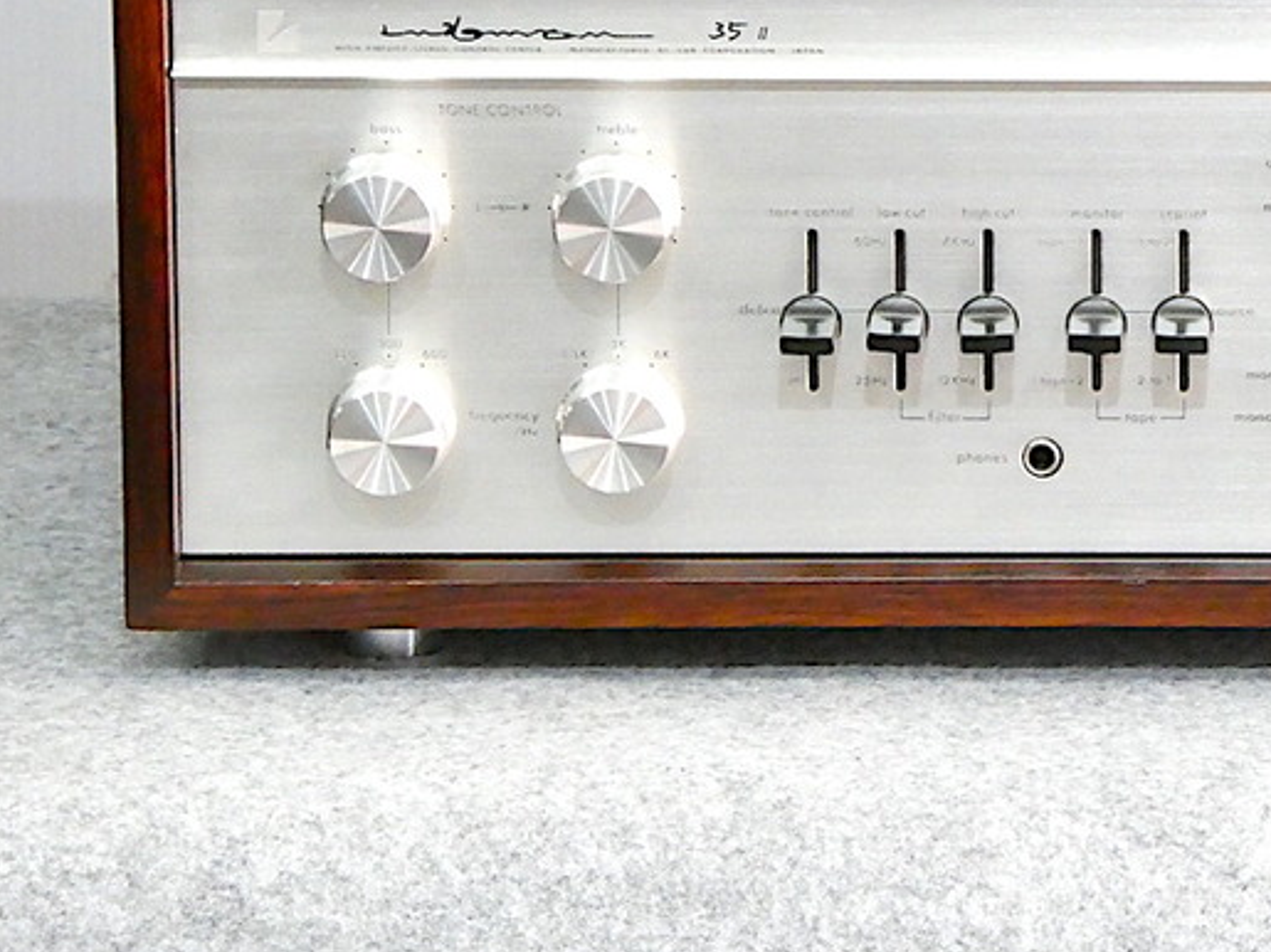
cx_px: 1120
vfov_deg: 6.4
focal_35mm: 231
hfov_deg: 8.5
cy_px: 252
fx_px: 8480
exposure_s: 1/30
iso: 1600
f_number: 7.1
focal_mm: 22.3
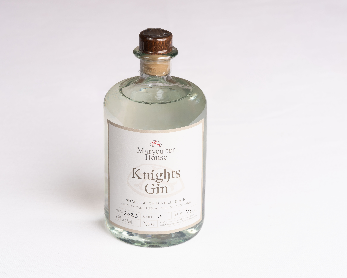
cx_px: 159
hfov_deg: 18.8
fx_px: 1048
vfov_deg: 15.1
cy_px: 138
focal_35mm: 102
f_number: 9
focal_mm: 90
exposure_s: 1/200
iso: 100
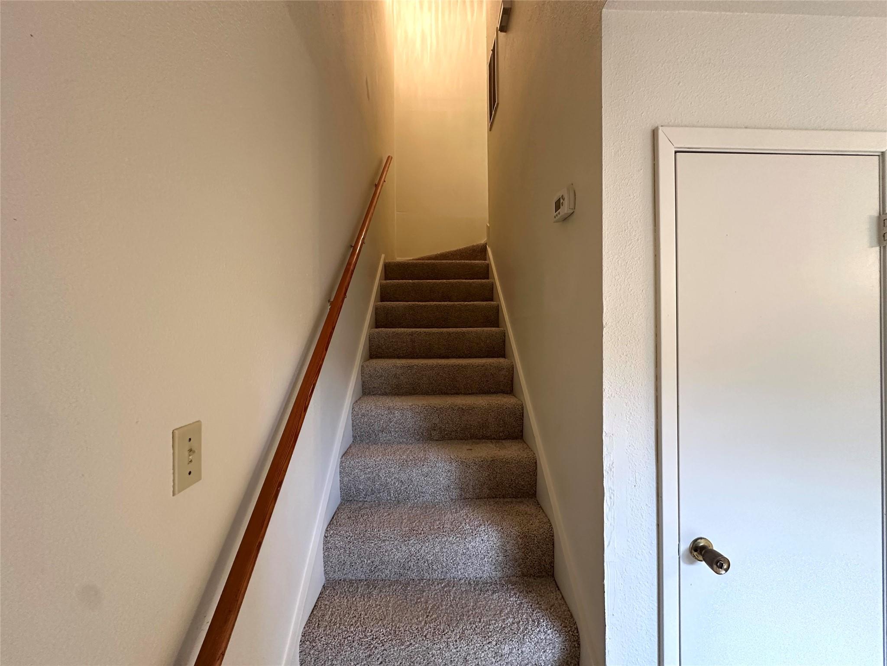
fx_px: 359
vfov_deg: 85.7
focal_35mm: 14
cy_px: 333
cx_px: 444
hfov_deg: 102.1
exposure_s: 1/60
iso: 320
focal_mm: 2.22
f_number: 2.2
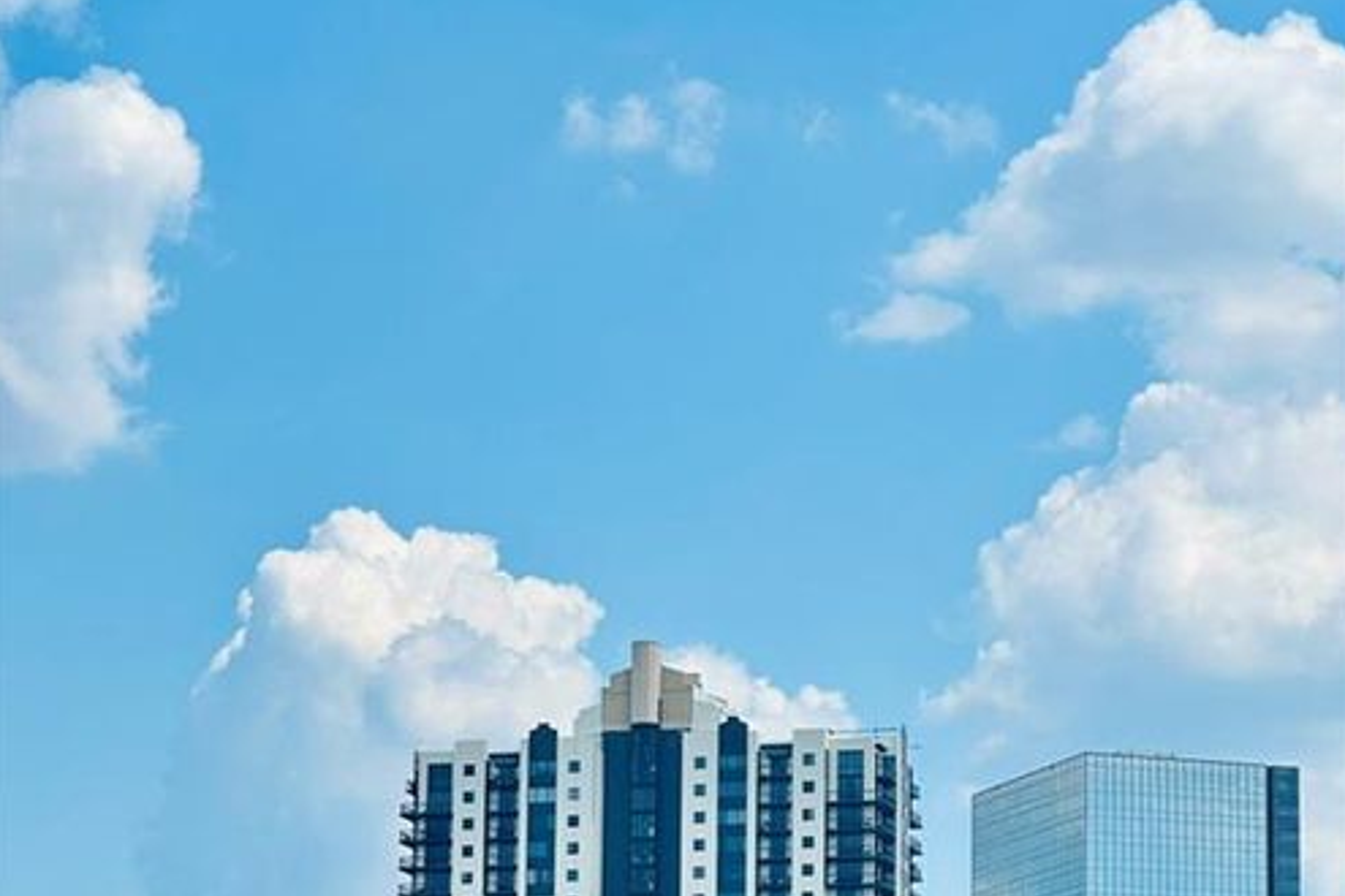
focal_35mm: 108
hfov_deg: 18.9
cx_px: 671
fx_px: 4035
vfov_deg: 12.6
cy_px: 808
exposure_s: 1/1085
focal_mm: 9
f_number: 2.8
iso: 32
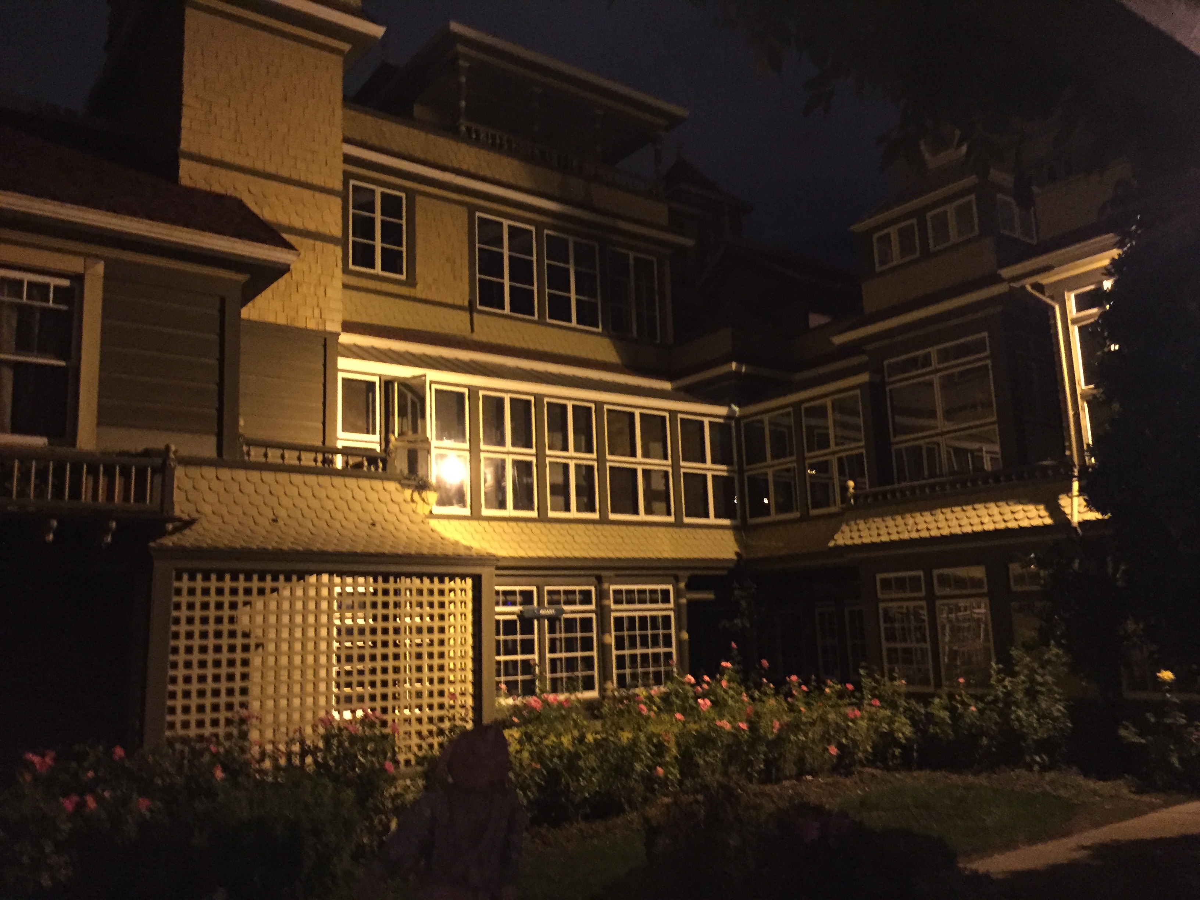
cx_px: 600
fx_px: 1005
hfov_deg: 61.7
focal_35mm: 29
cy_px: 450
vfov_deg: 48.2
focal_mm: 4.15
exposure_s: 1/15
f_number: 2.2
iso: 640
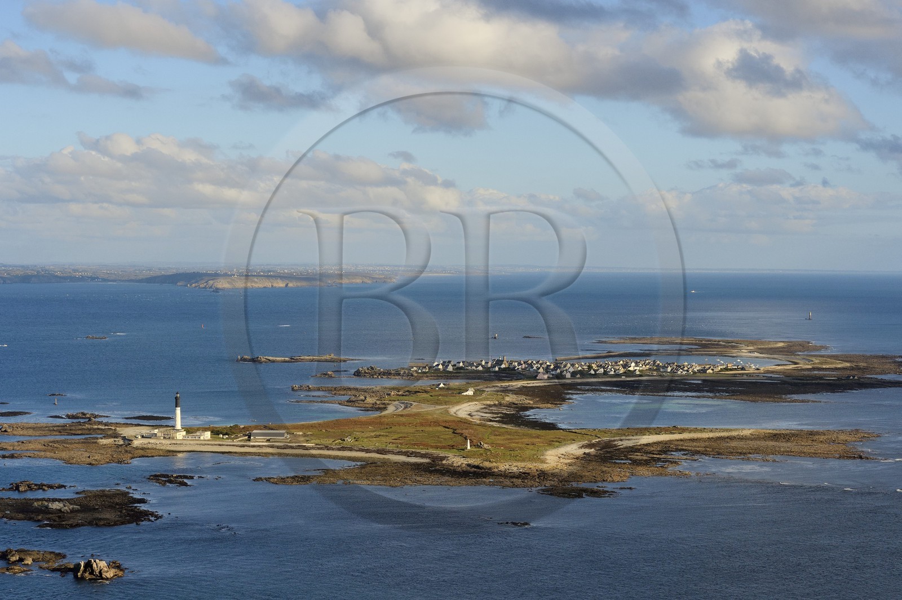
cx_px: 451
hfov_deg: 28.9
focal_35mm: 70
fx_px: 1752
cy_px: 300
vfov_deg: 19.4
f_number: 14
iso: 800
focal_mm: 70
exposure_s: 1/1250
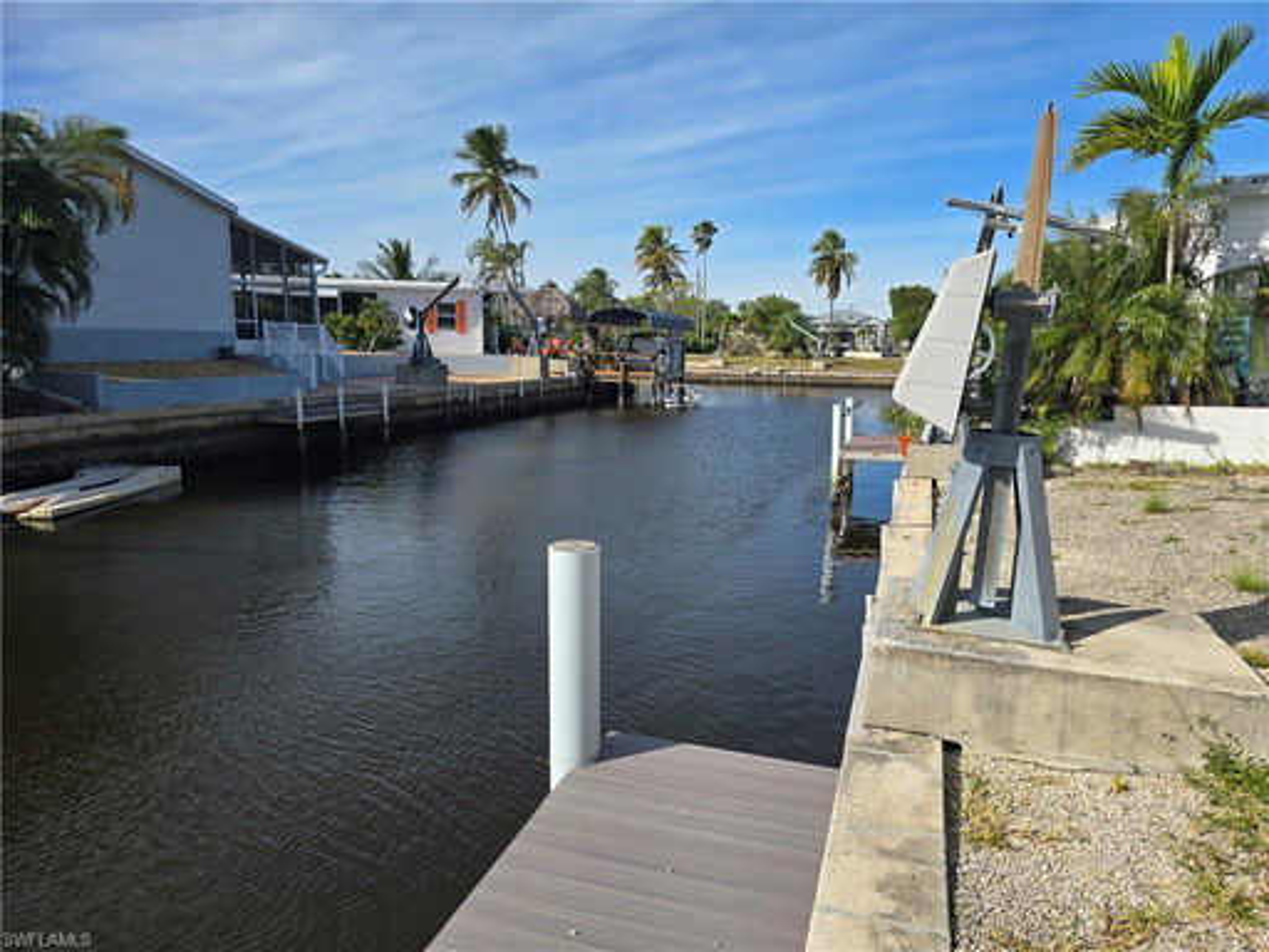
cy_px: 476
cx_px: 634
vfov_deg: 58.9
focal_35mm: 23
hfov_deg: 73.9
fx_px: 843
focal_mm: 6.3
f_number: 1.7
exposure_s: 1/873
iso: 12
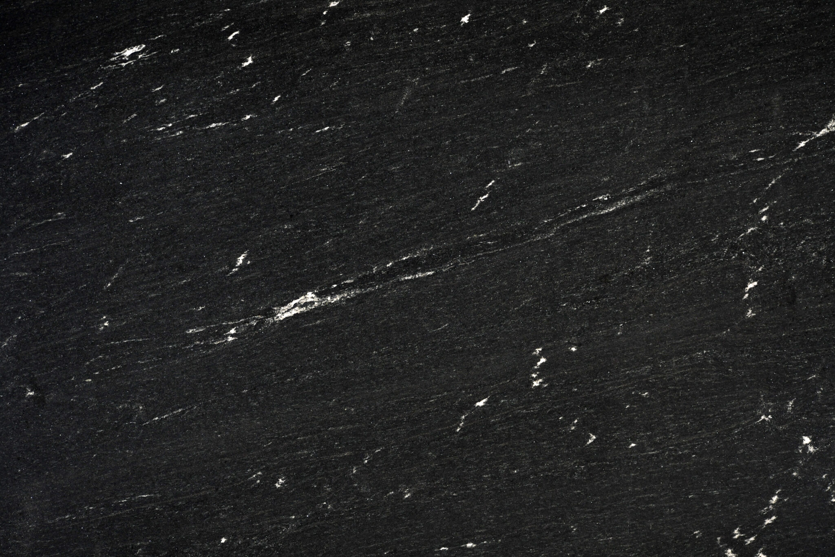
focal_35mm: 105
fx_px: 2435
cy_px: 278
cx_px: 418
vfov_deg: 13.0
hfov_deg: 19.5
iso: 250
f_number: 5
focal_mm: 70
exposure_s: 1/60
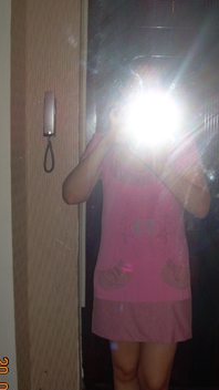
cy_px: 213
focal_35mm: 53
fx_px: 547
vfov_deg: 39.1
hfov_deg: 22.5
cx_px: 149
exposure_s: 1/60
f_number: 2.8
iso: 50
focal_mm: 6.3
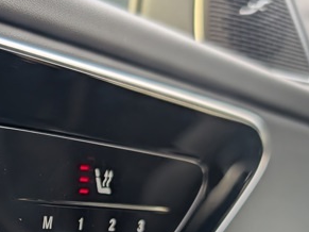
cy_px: 265
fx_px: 589
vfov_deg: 21.0
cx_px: 30
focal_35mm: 66
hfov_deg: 28.3
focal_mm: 6.9
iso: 33
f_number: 1.68
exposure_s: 1/62.5
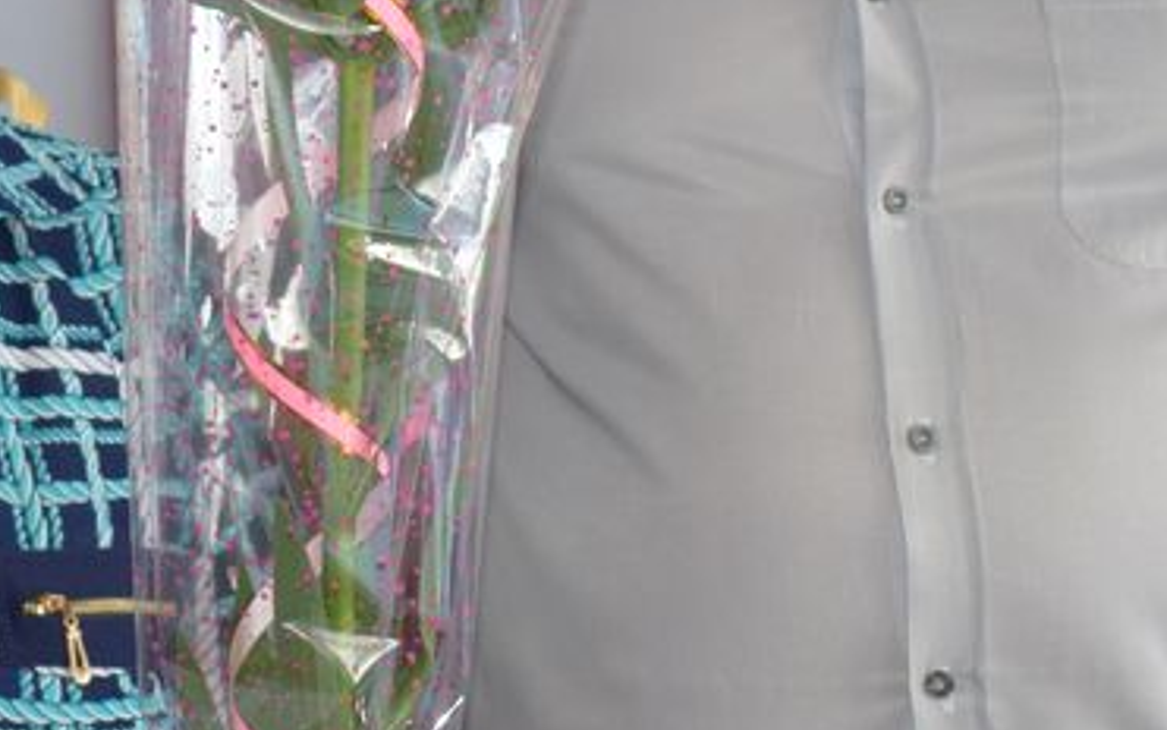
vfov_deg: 13.7
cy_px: 146
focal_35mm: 95
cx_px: 289
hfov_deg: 21.7
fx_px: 3022
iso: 800
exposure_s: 1/80
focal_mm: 18
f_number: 4.5
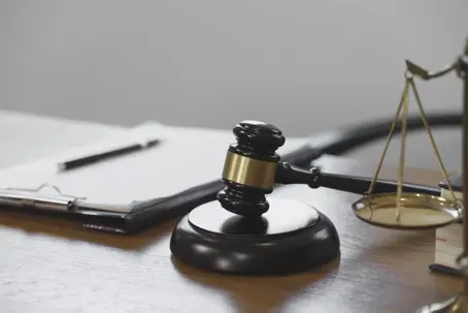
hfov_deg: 19.5
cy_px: 156
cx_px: 234
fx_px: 1365
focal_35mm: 105
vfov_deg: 13.1
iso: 500
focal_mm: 105
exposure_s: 1/160
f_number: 4
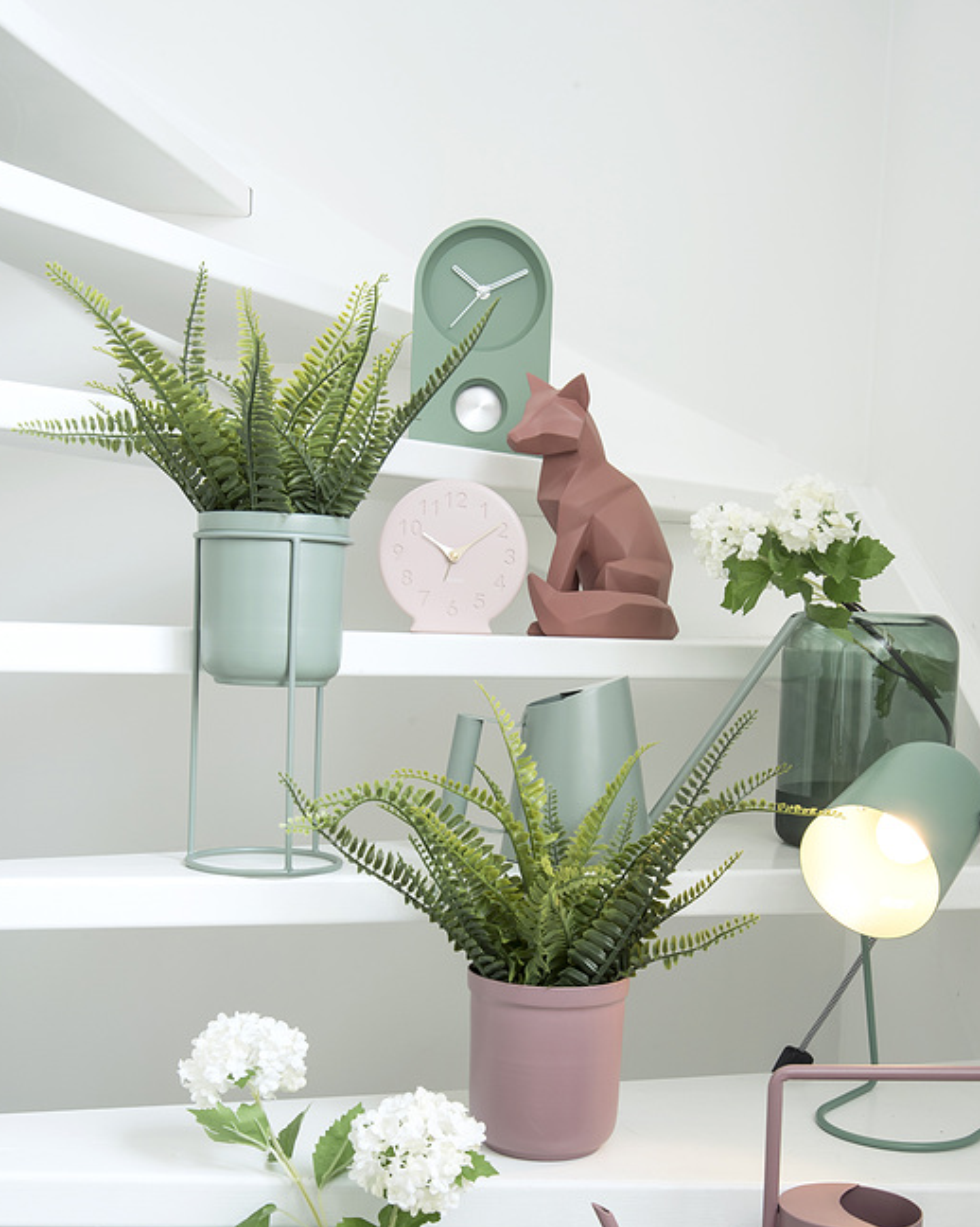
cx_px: 534
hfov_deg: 34.1
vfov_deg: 41.8
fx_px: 1596
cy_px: 756
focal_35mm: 44
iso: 250
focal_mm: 35
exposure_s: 1/4
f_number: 14
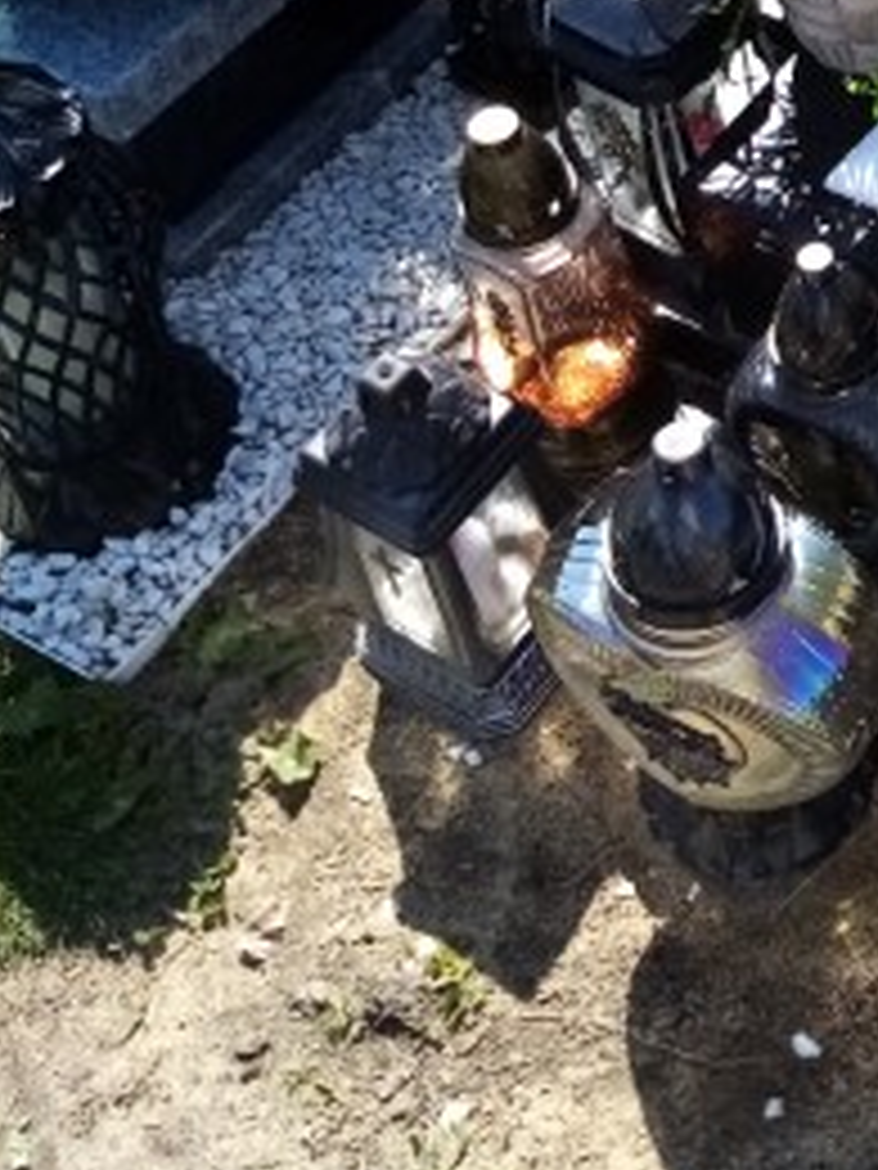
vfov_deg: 28.5
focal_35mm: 64
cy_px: 9
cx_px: 1067
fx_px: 2164
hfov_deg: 21.3
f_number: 1.8
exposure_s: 1/831
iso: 109
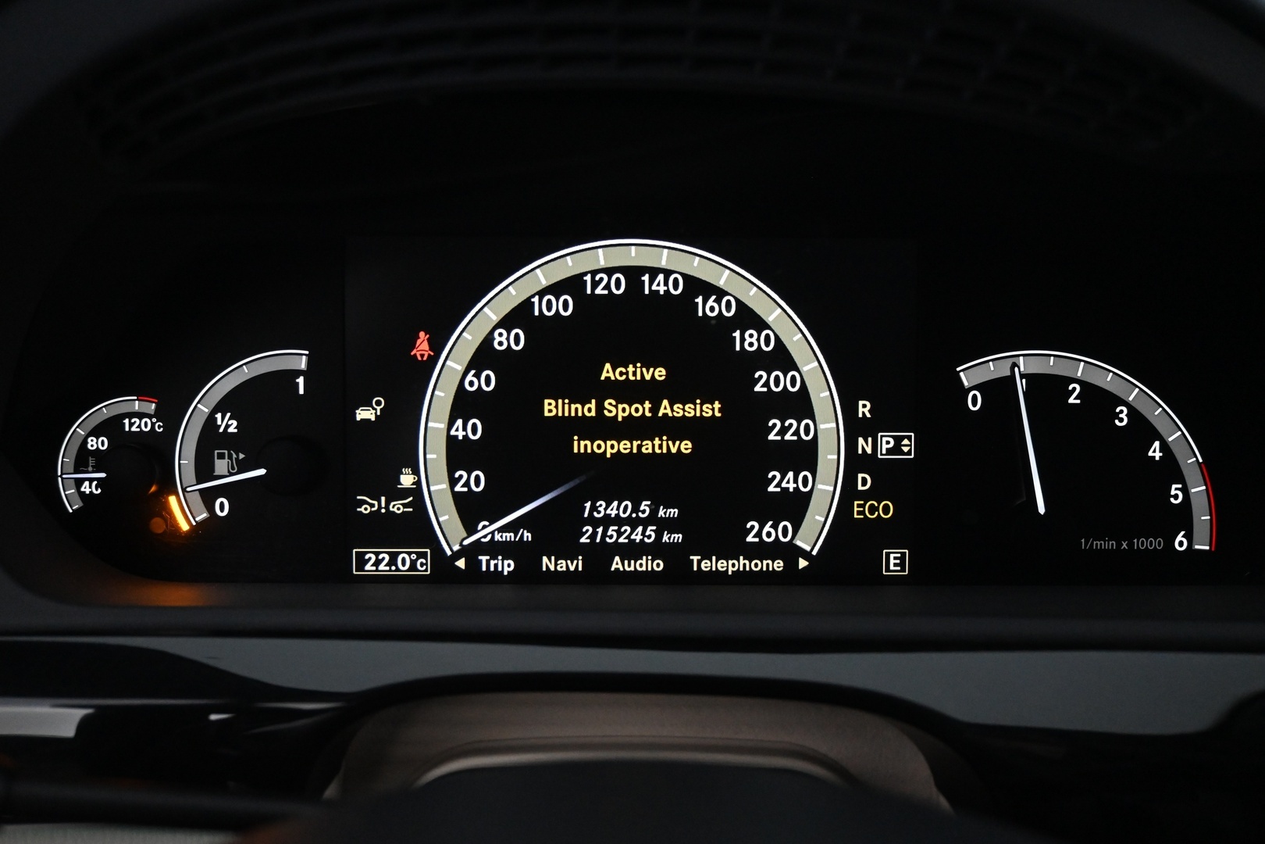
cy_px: 422
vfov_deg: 44.6
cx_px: 632
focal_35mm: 29
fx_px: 1028
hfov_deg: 63.2
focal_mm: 19.5
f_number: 3.8
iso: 4000
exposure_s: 1/30
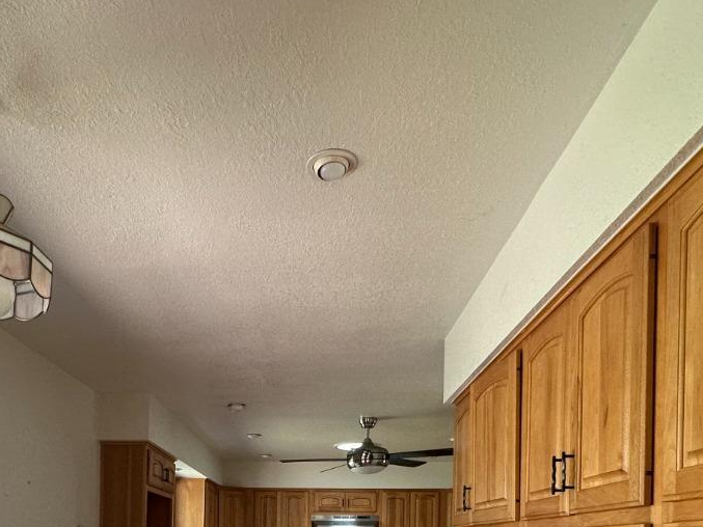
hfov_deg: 57.6
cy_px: 551
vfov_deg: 39.0
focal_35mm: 31
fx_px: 630
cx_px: 262
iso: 100
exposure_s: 1/99
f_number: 2.2
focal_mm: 2.22
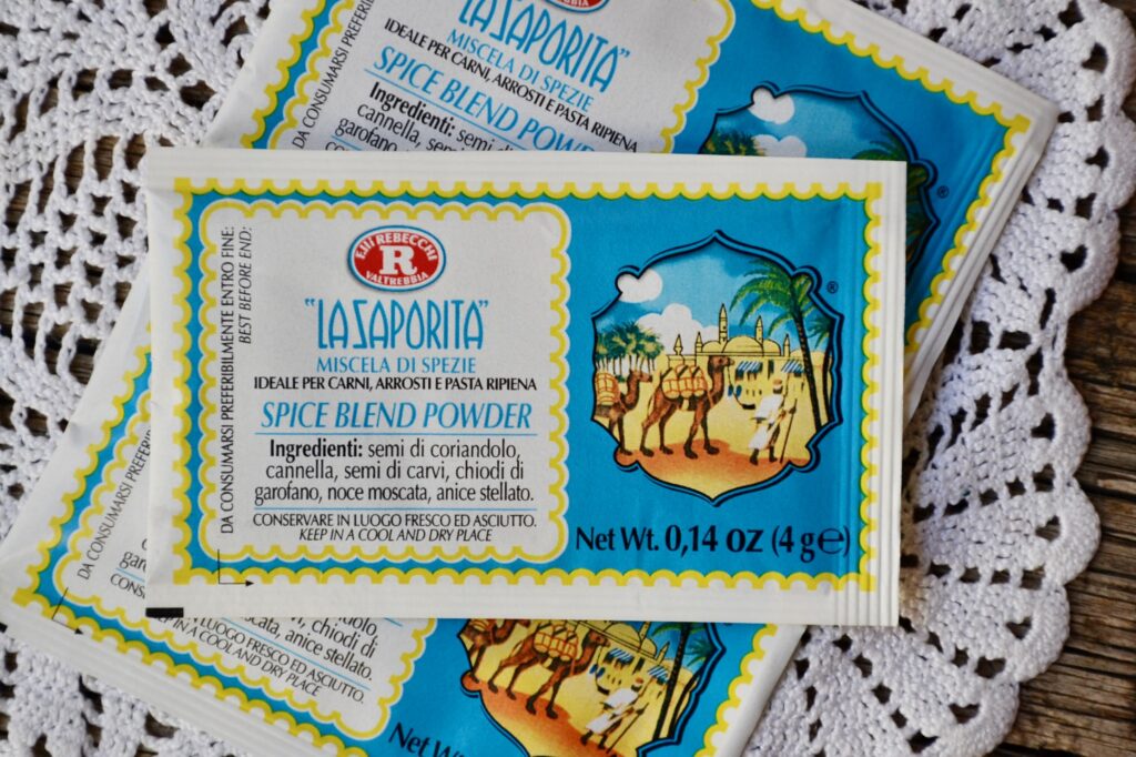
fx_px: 3549
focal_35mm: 112
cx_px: 568
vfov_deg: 12.2
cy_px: 378
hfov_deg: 18.2
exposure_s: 1/60
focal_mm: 75
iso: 450
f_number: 5
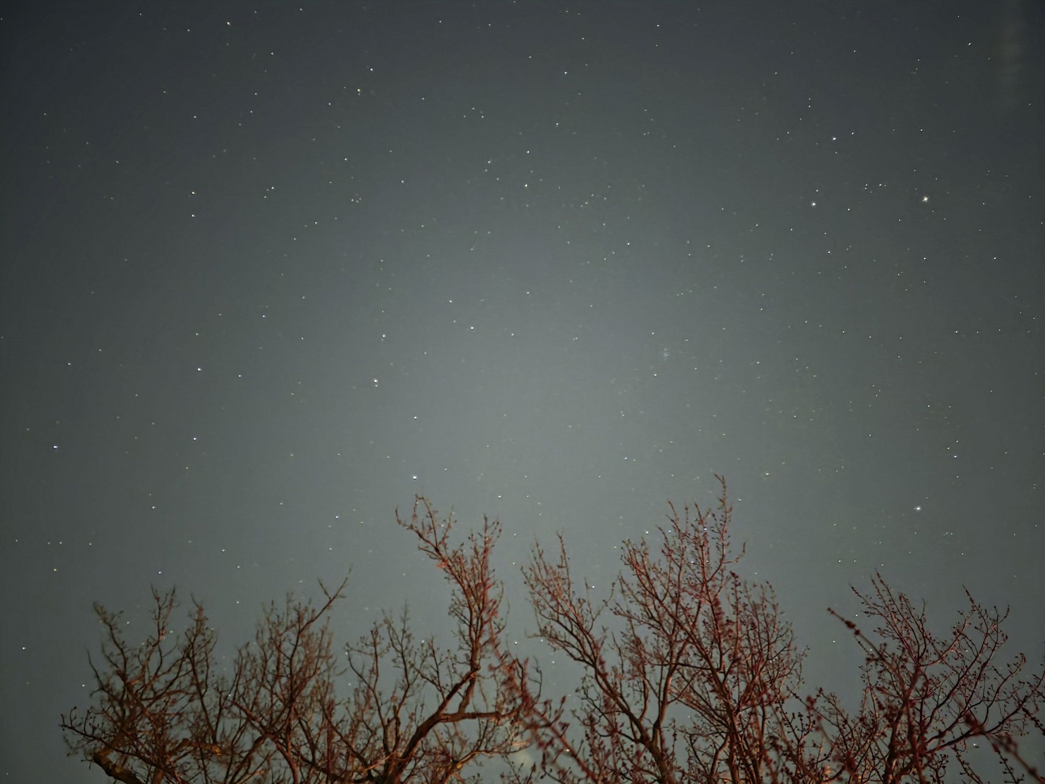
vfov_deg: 58.9
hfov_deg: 73.9
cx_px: 522
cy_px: 392
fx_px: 694
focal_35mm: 23
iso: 1000
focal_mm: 6.3
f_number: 1.7
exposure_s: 5.49
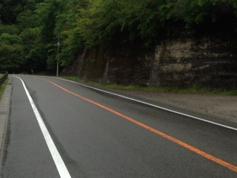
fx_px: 431
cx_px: 59
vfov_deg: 22.8
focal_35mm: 63
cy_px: 22
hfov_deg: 30.2
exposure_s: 1/30
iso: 50
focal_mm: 4.13
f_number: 2.4
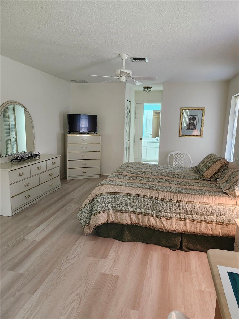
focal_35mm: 23
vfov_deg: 73.9
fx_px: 212
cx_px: 120
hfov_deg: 58.9
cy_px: 160
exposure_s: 1/120
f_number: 1.8
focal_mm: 5.54
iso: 640
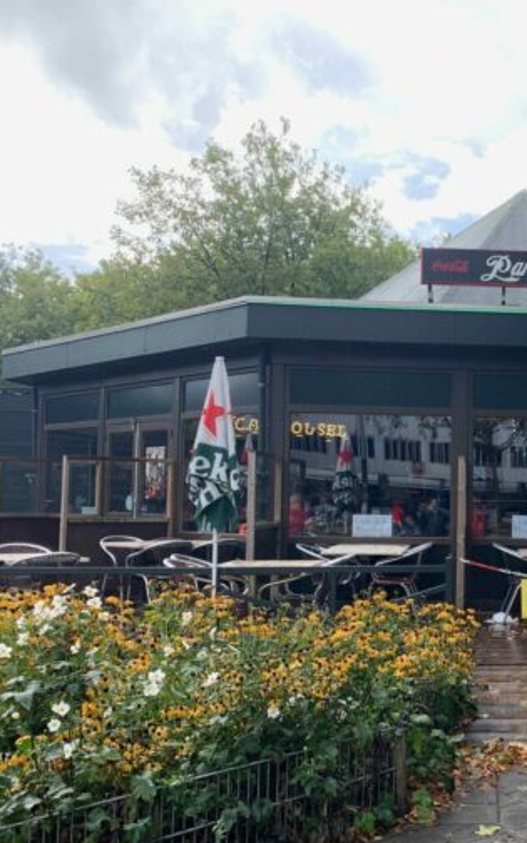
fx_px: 965
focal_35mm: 42
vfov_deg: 47.1
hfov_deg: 28.3
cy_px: 457
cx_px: 550
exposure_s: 1/722
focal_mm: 4.25
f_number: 1.8
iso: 25
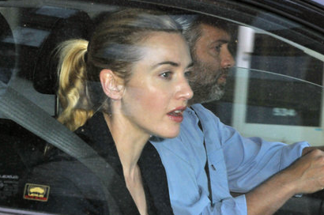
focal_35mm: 128
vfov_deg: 10.7
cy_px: 110
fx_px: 1150
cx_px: 171
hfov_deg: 16.0
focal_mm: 70
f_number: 8
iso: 1250
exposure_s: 1/320
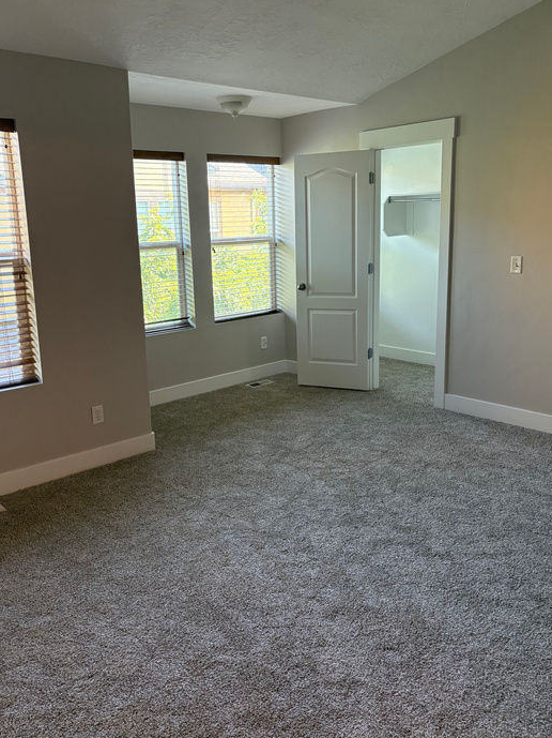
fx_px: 617
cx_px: 258
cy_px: 349
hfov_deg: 48.2
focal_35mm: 29
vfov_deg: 61.6
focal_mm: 5.96
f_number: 1.6
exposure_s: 1/120
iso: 250
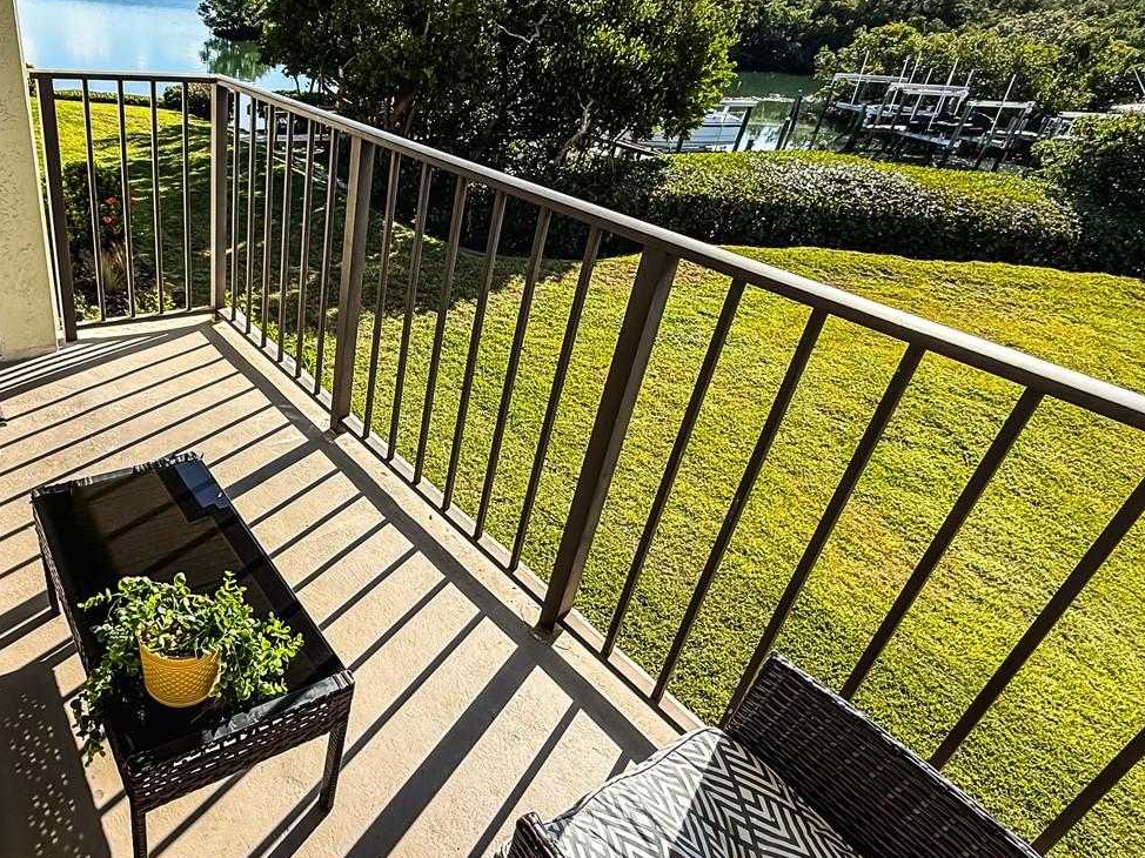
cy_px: 411
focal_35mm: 23
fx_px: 761
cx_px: 328
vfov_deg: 58.8
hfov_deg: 70.4
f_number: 2.2
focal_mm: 2.22
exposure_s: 1/1068
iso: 50
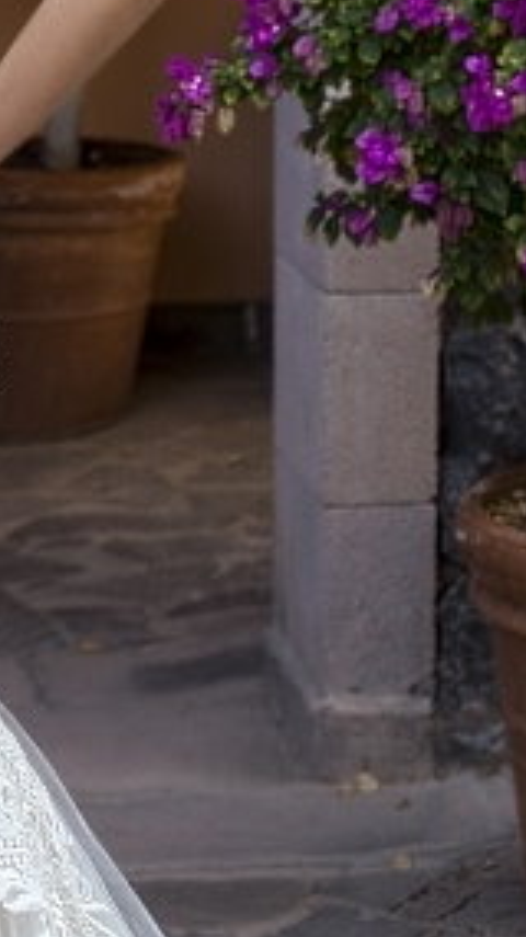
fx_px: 3427
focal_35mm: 138
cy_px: 181
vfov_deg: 15.5
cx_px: -243
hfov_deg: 8.6
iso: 100
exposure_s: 1/200
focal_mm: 50
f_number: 4.5
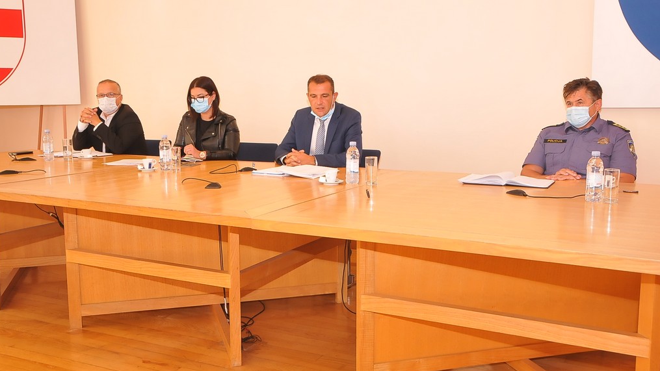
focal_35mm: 38
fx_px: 665
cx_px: 328
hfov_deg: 52.8
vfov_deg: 31.1
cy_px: 159
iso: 1000
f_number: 7.1
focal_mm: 24
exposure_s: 1/60
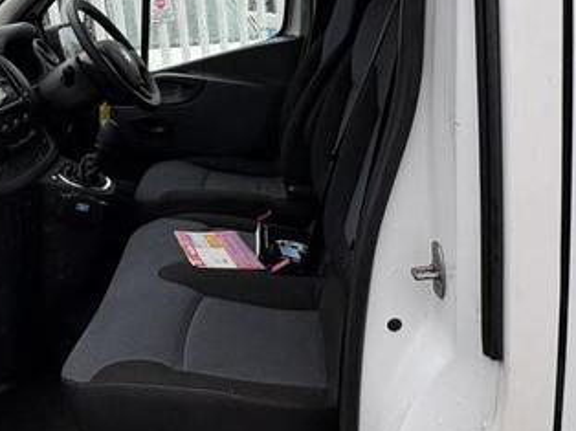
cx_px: 295
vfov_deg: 35.9
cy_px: 205
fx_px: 665
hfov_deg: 46.8
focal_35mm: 40
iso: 40
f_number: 2.2
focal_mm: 2.22
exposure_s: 1/189
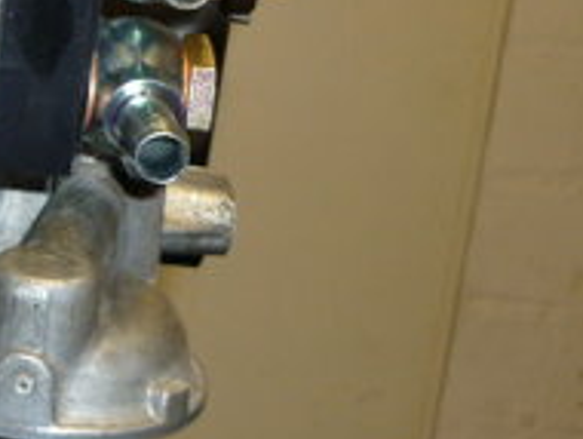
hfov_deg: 17.6
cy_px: -12
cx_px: -190
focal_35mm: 104
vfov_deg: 14.0
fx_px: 1754
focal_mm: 5.5
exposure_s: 1/30
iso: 100
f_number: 2.8
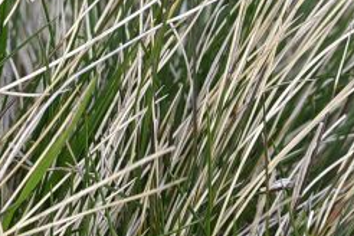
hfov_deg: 6.9
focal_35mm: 296
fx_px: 2910
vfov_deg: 4.5
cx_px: -75
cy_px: -316
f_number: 7.1
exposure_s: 1/125
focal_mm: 56
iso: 320
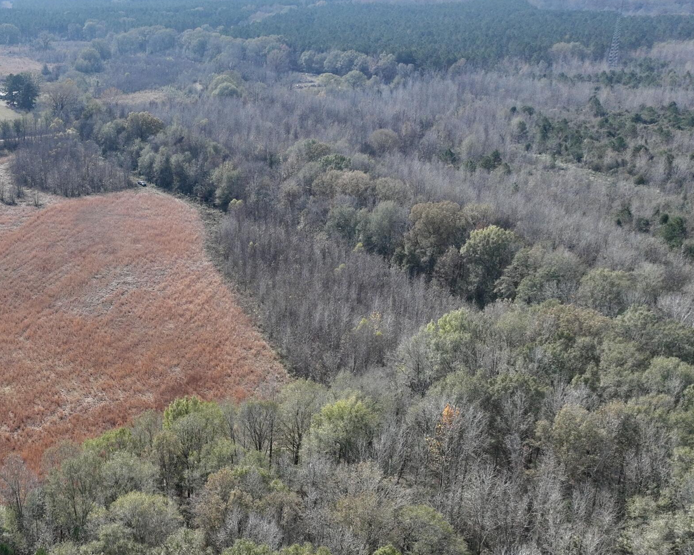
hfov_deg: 38.7
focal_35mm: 45
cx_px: 89
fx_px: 924
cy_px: 259
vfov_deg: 33.4
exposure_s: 1/4000
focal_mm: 12.29
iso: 340
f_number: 2.8
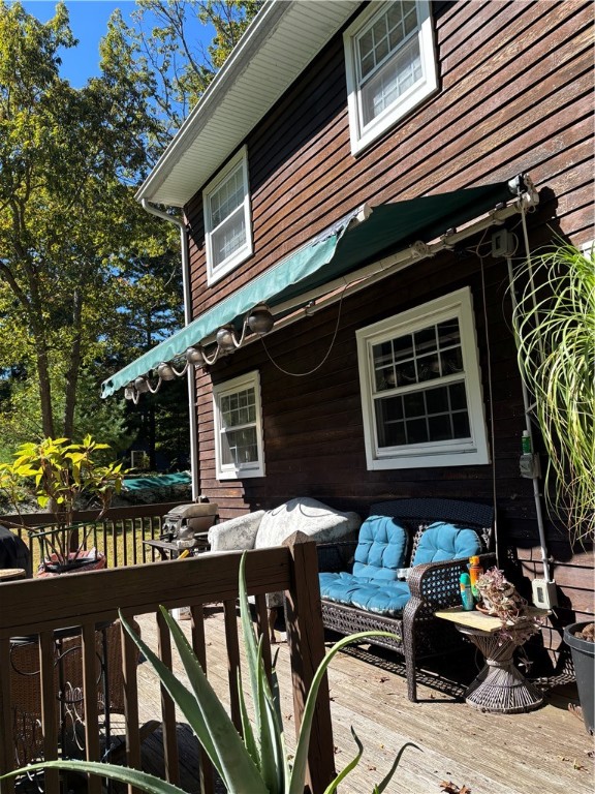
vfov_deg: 67.3
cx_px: 298
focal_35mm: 26
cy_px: 397
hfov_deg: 53.1
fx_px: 596
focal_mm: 5.96
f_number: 1.6
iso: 50
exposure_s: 1/1080
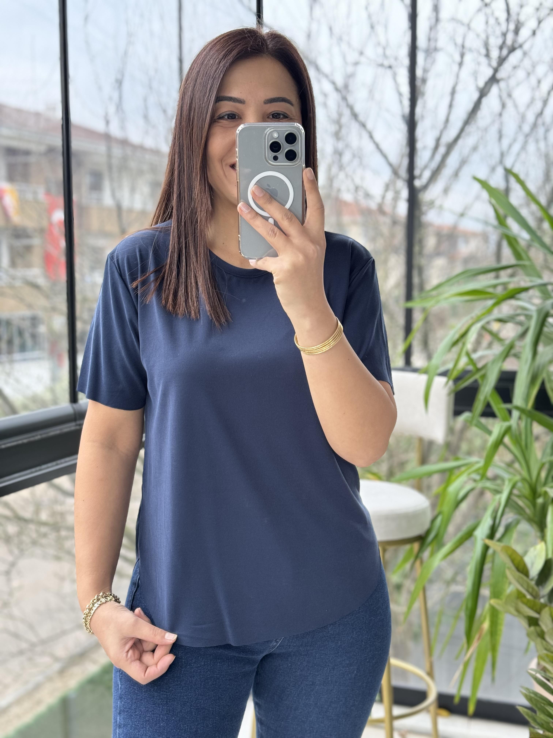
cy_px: 369
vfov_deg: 39.7
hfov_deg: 30.3
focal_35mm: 48
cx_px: 276
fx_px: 1022
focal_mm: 6.86
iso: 100
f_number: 1.78
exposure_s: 1/138
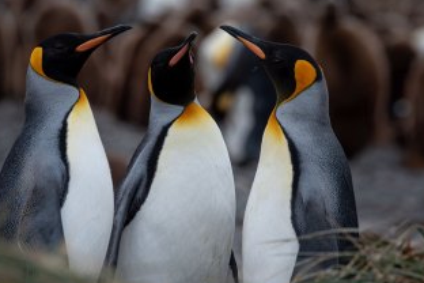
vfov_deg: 2.0
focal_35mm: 678
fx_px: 7985
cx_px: 178
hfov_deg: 3.0
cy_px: 102
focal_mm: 440
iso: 140
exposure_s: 1/500
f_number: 8
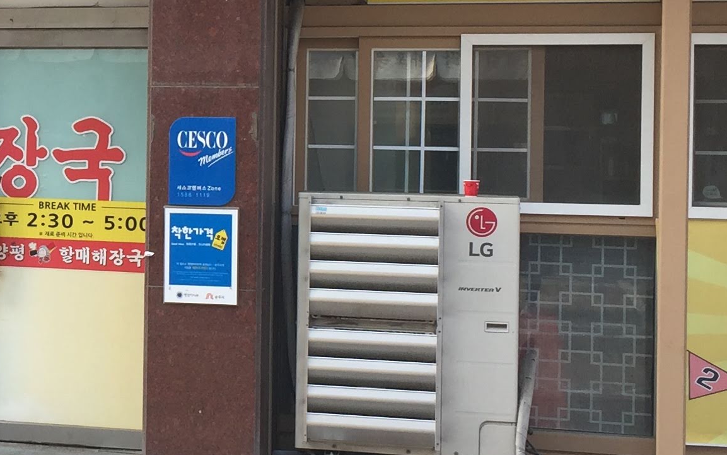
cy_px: 136
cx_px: 4
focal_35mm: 87
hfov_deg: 22.9
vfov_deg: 15.0
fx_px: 1724
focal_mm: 4.15
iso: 32
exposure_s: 1/199
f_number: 2.2
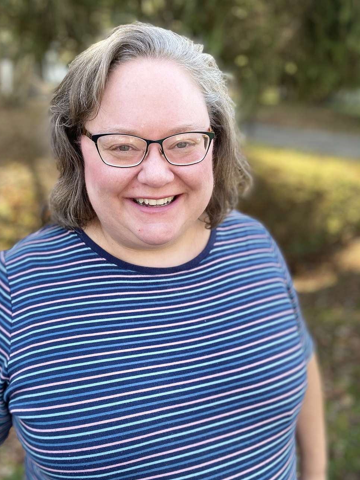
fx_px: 402
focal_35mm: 29
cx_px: 160
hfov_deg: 48.1
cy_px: 232
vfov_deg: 61.6
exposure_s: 1/122
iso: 32
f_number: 1.8
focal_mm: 4.25
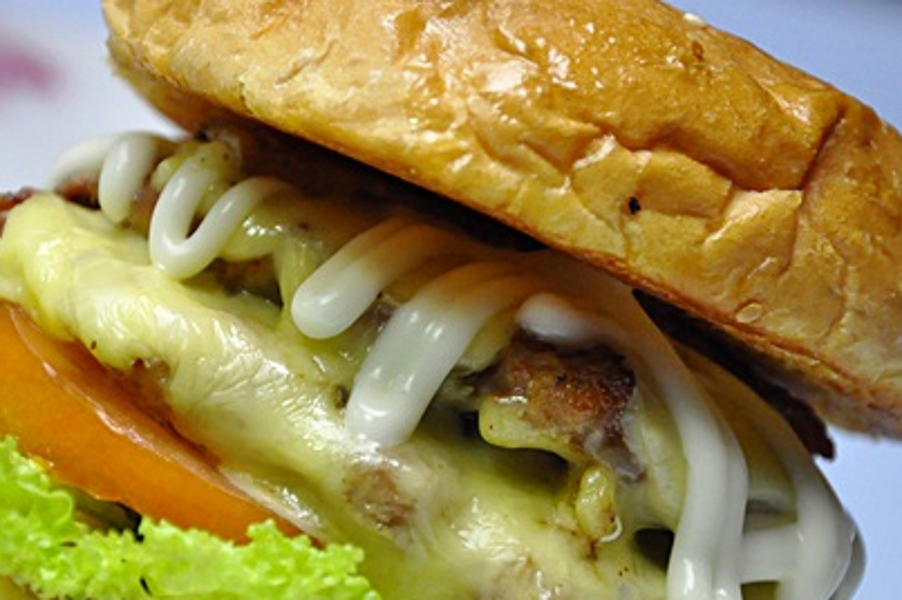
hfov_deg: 9.4
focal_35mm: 218
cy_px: 354
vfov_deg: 6.3
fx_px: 5458
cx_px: 412
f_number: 5.6
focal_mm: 90
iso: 2500
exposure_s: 1/60
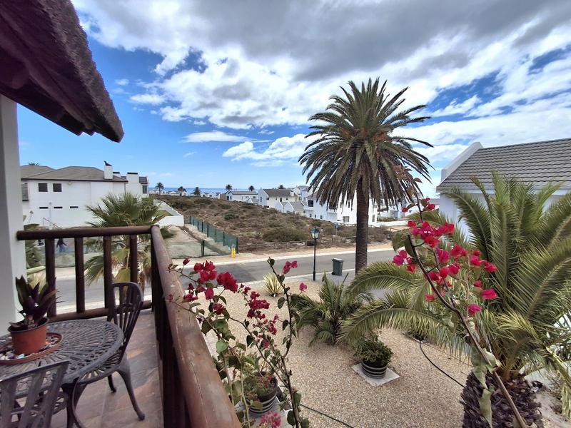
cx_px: 286
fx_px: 264
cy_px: 214
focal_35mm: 16
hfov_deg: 94.5
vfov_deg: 78.1
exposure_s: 1/3333
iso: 40
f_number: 2.2
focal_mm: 1.64
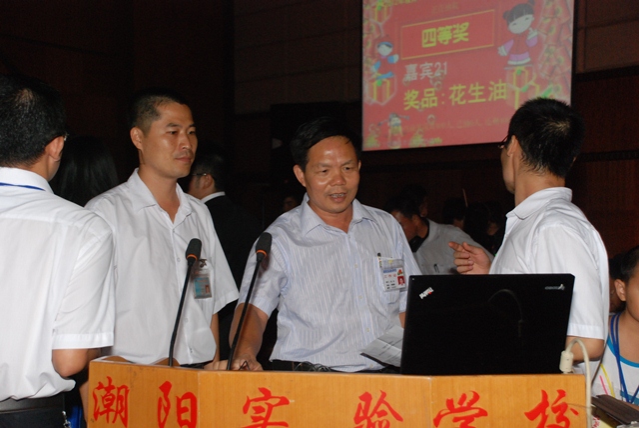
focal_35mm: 52
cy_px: 214
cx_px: 320
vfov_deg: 25.8
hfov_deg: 37.8
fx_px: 933
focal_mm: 35
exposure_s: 1/60
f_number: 4.5
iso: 1000
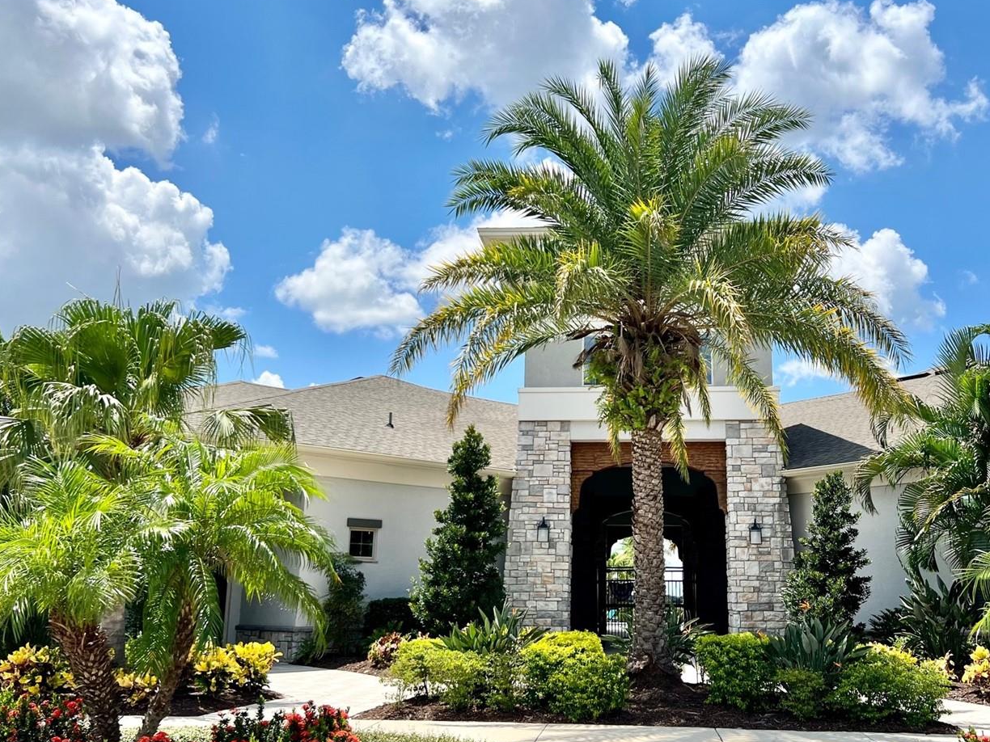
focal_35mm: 34
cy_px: 395
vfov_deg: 41.8
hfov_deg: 53.6
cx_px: 590
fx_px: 972
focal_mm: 5.7
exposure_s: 1/5319
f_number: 1.5
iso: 50
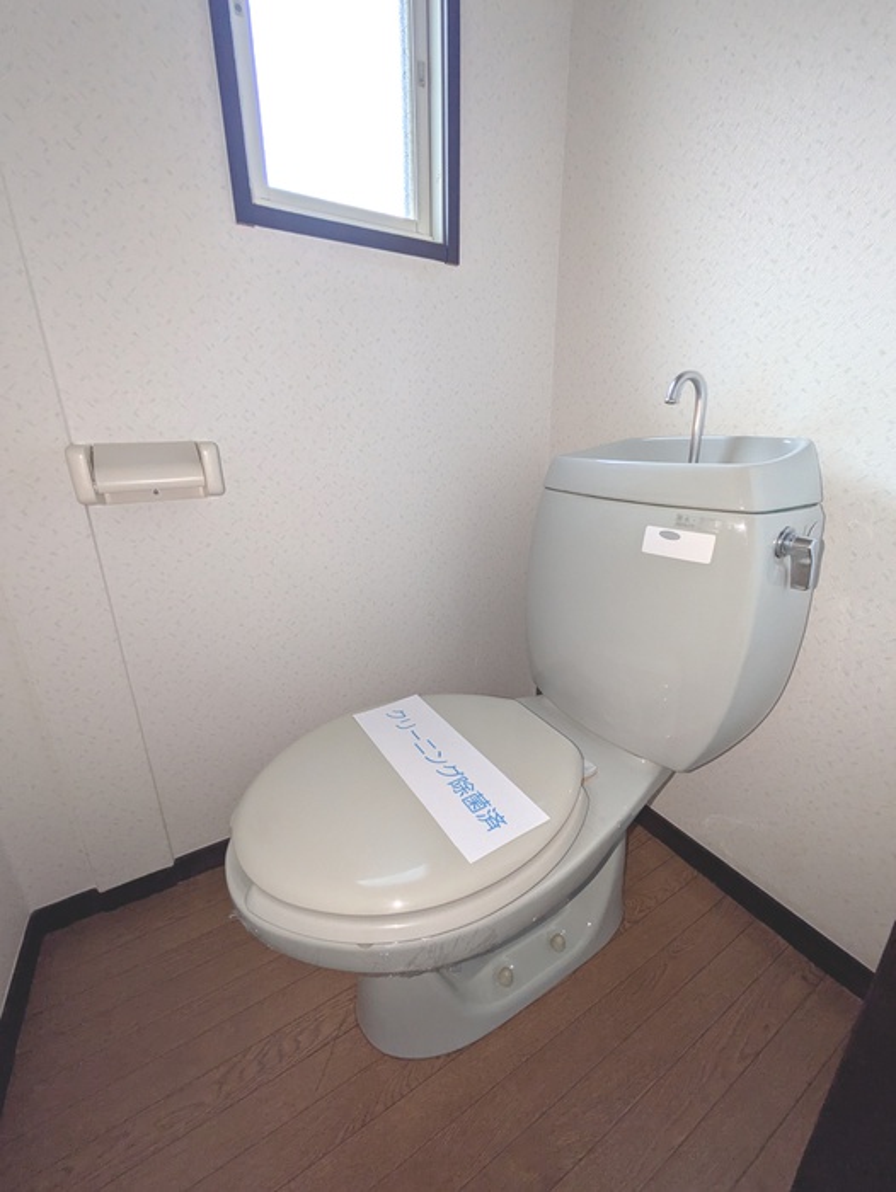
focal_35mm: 14
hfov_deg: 85.7
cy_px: 596
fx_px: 483
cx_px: 448
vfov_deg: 102.0
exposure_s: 1/100
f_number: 2.2
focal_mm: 1.83
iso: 111
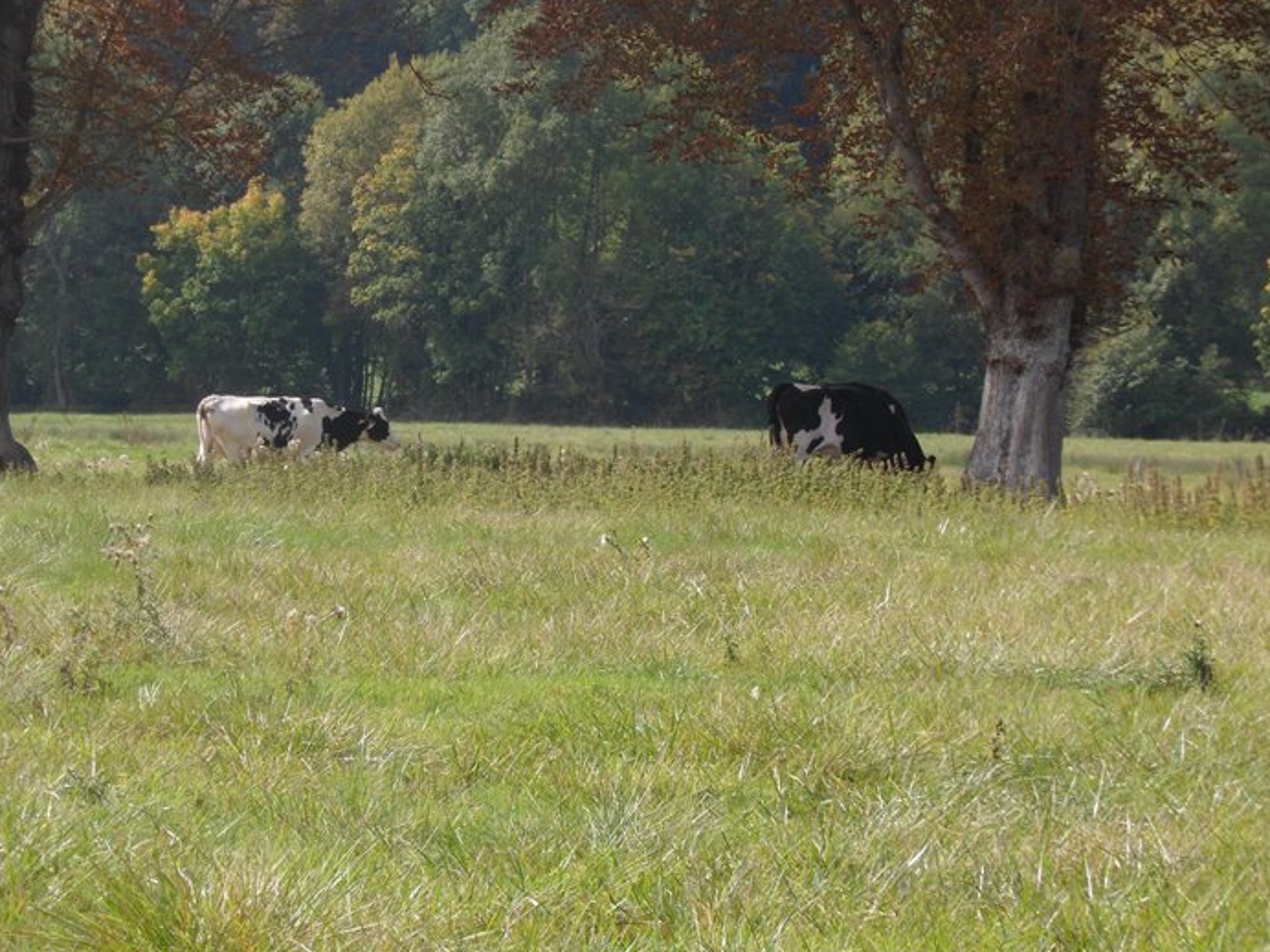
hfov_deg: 6.4
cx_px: 598
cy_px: 407
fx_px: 11447
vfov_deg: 4.8
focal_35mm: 312
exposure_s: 1/180
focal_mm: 46.8
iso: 80
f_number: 5.9
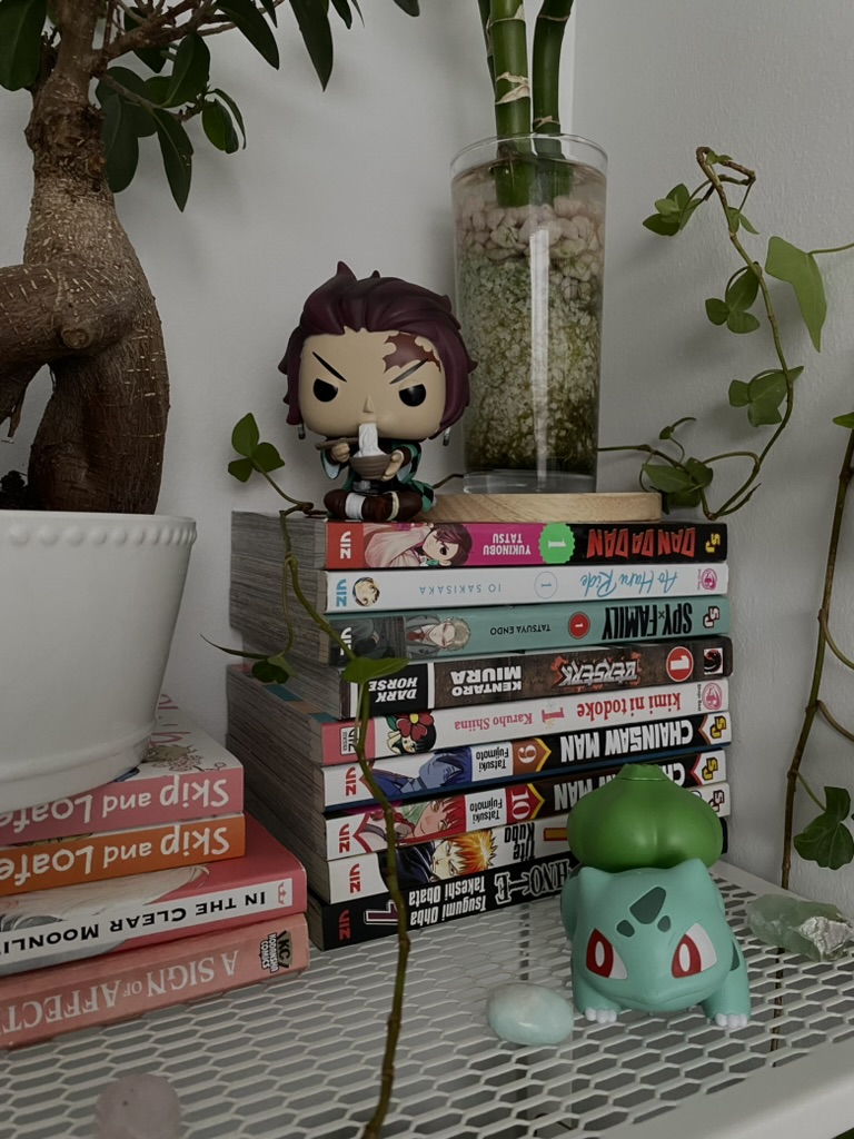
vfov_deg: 67.3
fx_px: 855
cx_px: 427
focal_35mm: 26
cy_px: 570
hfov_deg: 53.1
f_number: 1.8
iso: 400
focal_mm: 4.25
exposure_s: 1/60
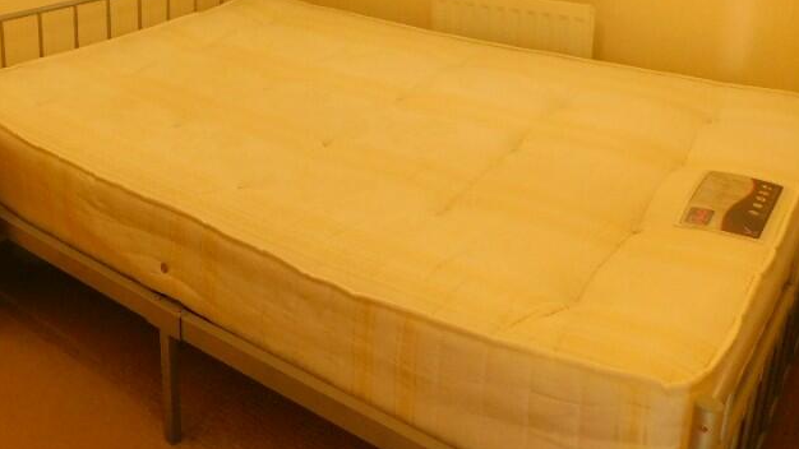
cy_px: 27
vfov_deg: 27.7
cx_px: 263
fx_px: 869
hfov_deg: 48.5
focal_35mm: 41
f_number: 3
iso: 400
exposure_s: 1/10
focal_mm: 4
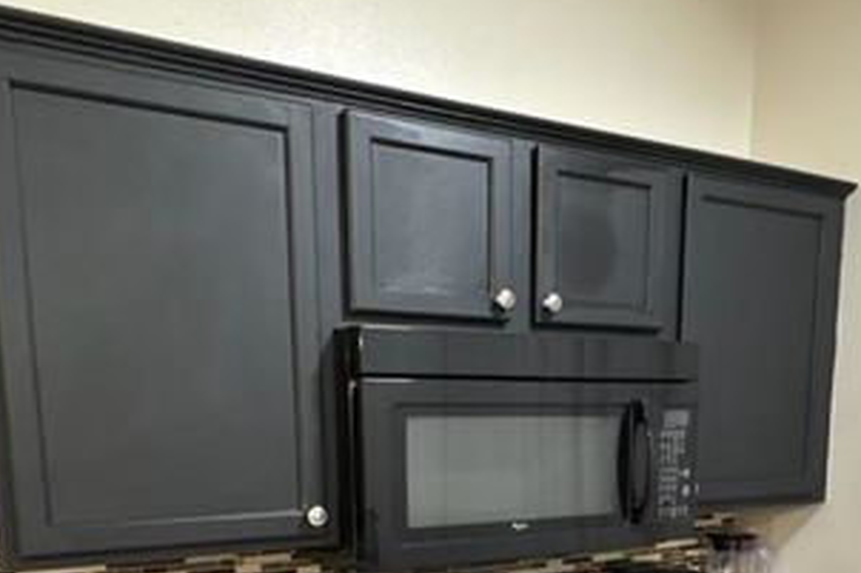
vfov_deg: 35.7
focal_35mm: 34
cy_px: 550
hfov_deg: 55.7
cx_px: 472
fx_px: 813
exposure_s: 1/40
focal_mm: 2.22
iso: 800
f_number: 2.2
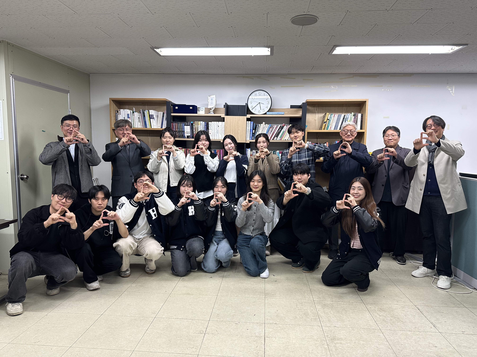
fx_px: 331
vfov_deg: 56.8
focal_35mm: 24
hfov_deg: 71.6
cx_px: 238
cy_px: 178
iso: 160
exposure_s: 1/60
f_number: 1.78
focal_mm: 6.86
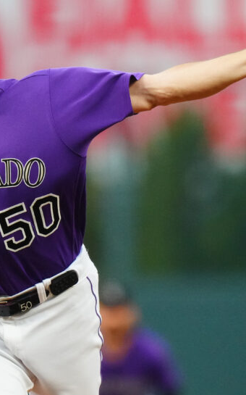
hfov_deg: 1.1
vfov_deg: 1.8
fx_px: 12352
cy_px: 184
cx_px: 32
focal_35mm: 1150
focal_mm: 400
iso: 4000
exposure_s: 1/4000
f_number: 3.2
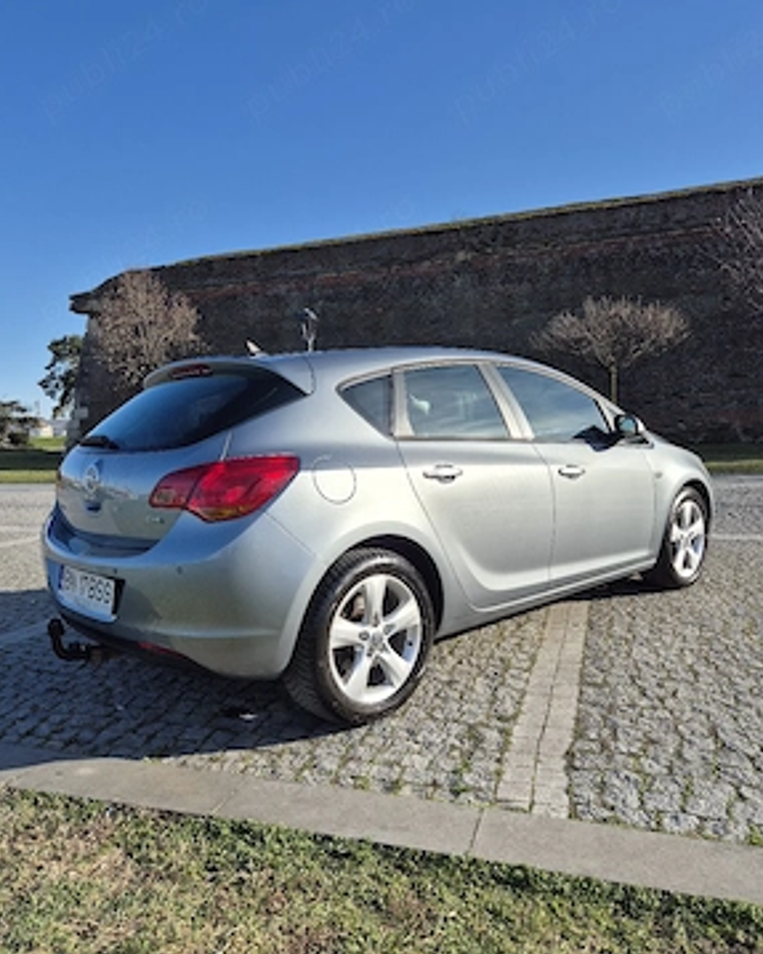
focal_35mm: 25
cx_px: 383
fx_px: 706
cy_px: 500
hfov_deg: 56.8
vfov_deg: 68.1
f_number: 1.8
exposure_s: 1/1667
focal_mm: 5.4
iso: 25
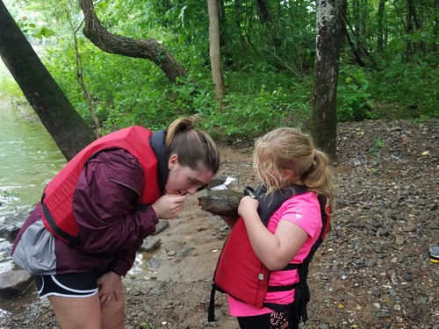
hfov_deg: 67.3
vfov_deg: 53.1
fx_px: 330
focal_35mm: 26
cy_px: 164
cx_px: 220
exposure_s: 1/60
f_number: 1.7
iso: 100
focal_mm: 4.2
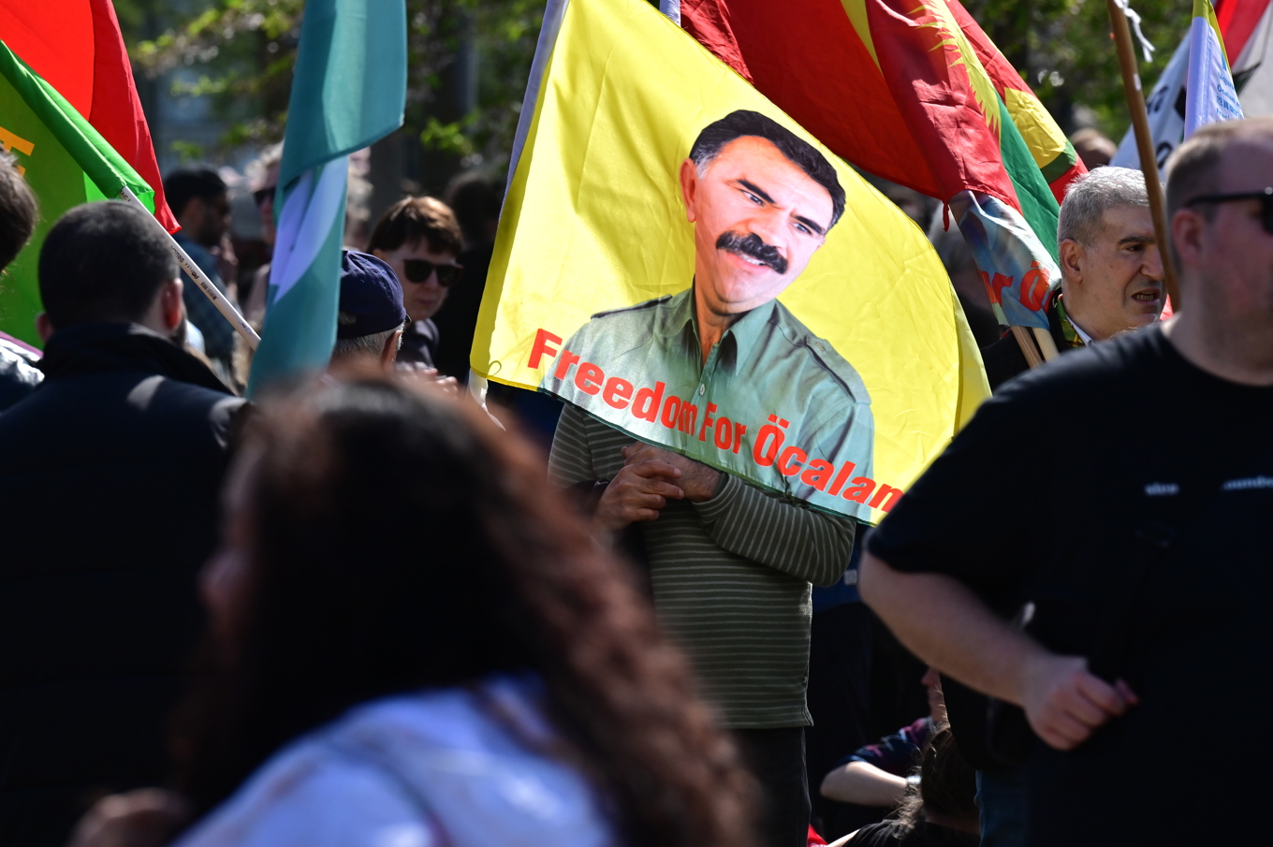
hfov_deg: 6.9
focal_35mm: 300
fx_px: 10602
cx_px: 636
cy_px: 424
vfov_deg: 4.6
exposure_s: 1/1600
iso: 560
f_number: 6.3
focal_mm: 200
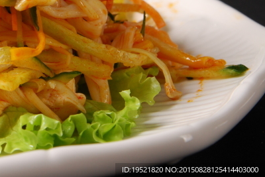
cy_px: -44
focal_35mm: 192
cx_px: -67
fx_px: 1414
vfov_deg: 7.1
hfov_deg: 10.5
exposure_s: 1/125
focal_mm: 50
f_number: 8
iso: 200
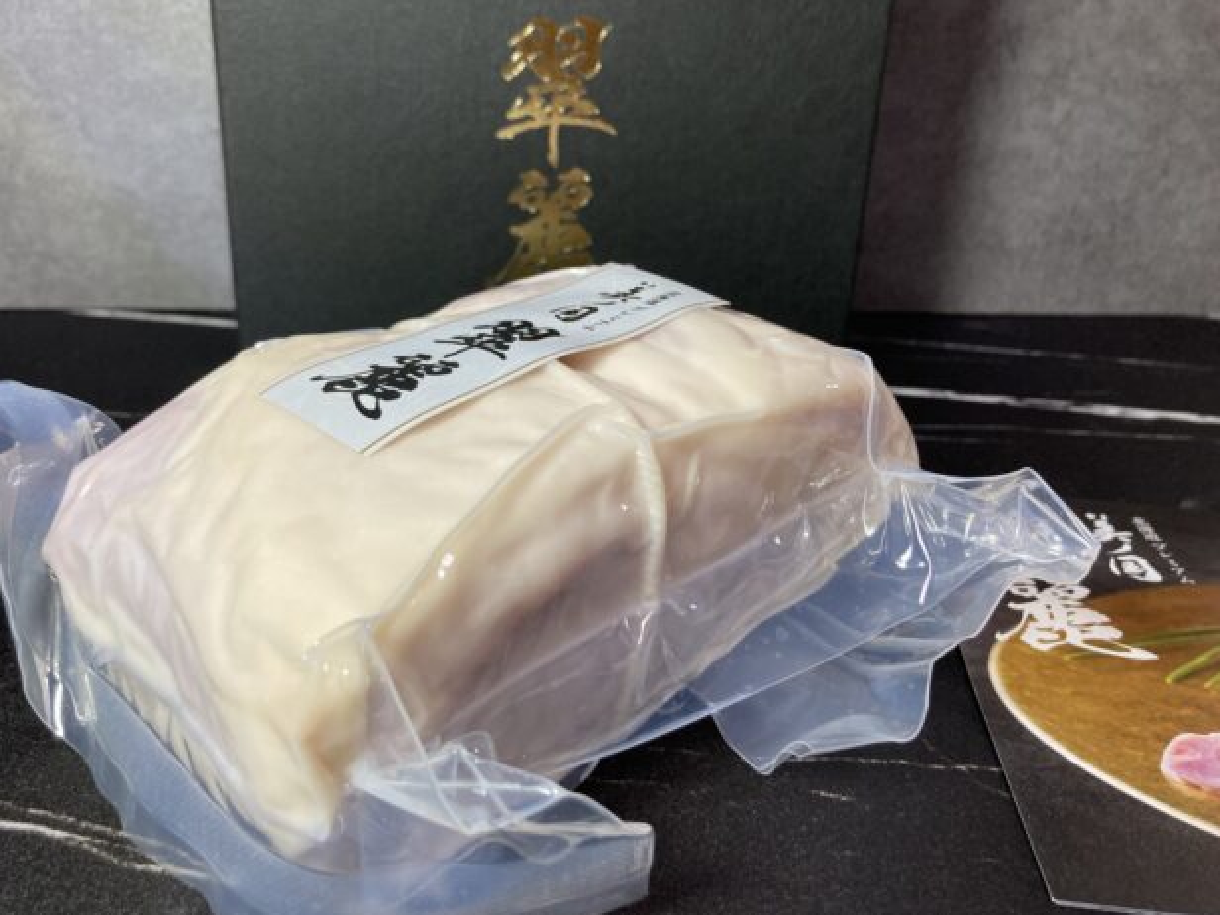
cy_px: 437
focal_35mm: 30
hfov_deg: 59.9
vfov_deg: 46.8
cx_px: 574
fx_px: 1057
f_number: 1.8
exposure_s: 1/60
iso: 80
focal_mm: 3.99
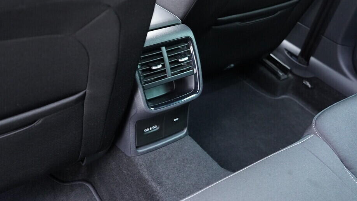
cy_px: 91
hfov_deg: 48.4
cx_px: 174
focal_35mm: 42
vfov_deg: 28.3
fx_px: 397
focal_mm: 24
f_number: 2.8
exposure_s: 1/40
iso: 2500
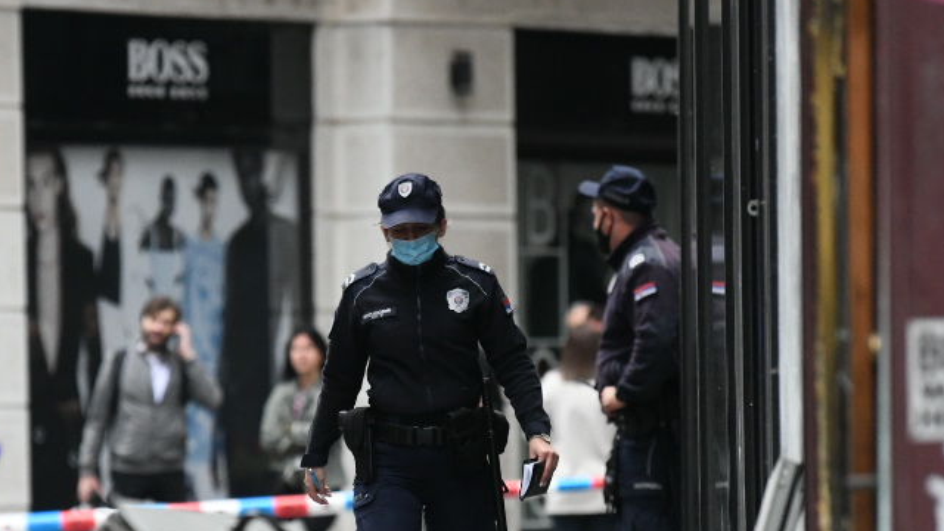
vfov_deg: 2.7
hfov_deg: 4.8
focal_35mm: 451
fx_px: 11289
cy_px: 448
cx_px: 285
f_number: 2.8
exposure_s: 1/8000
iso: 2500
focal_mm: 170
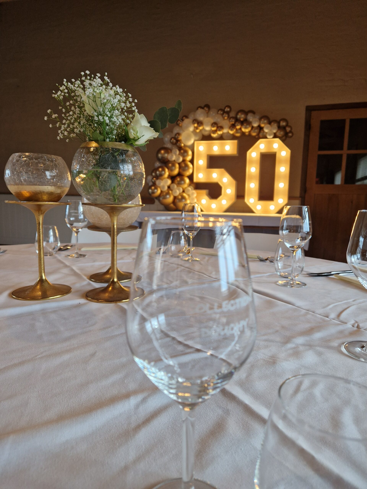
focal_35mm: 23
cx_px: 184
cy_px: 244
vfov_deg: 73.9
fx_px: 325
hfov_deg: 58.9
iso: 125
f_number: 1.8
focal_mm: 5.4
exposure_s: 1/100
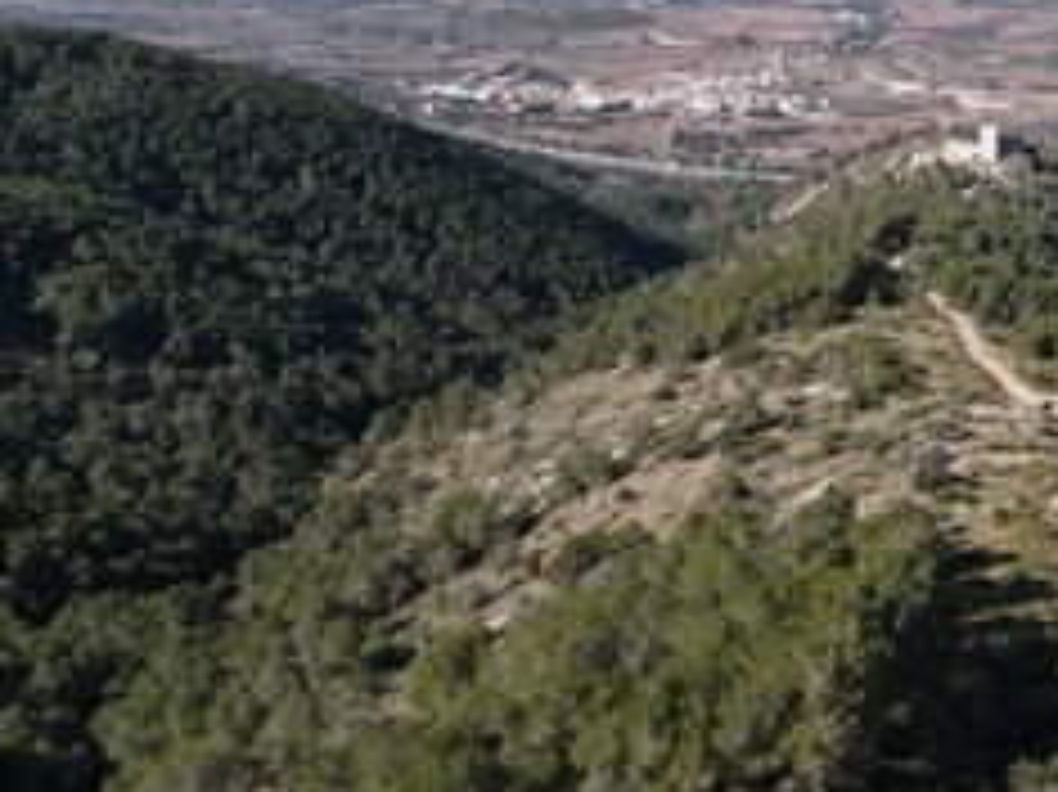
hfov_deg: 37.6
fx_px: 1436
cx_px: 963
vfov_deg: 29.7
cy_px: 101
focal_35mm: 47
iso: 100
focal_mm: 4.5
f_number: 2.8
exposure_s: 1/500
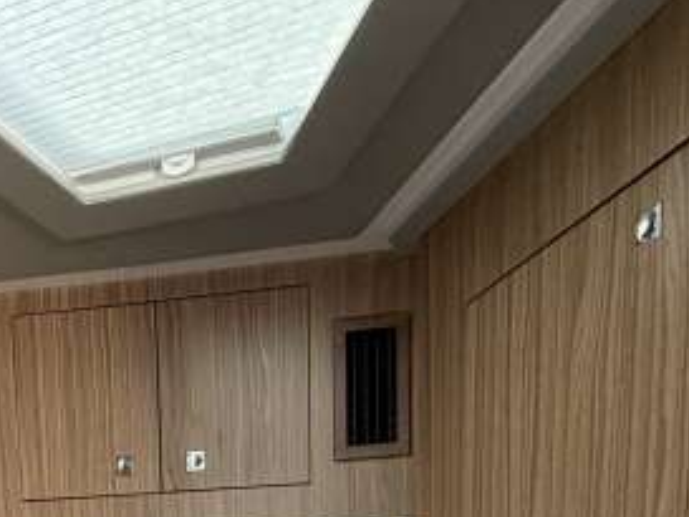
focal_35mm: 41
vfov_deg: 26.9
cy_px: 741
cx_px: 227
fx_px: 816
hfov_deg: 45.0
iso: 250
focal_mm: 2.22
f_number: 2.2
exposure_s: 1/99
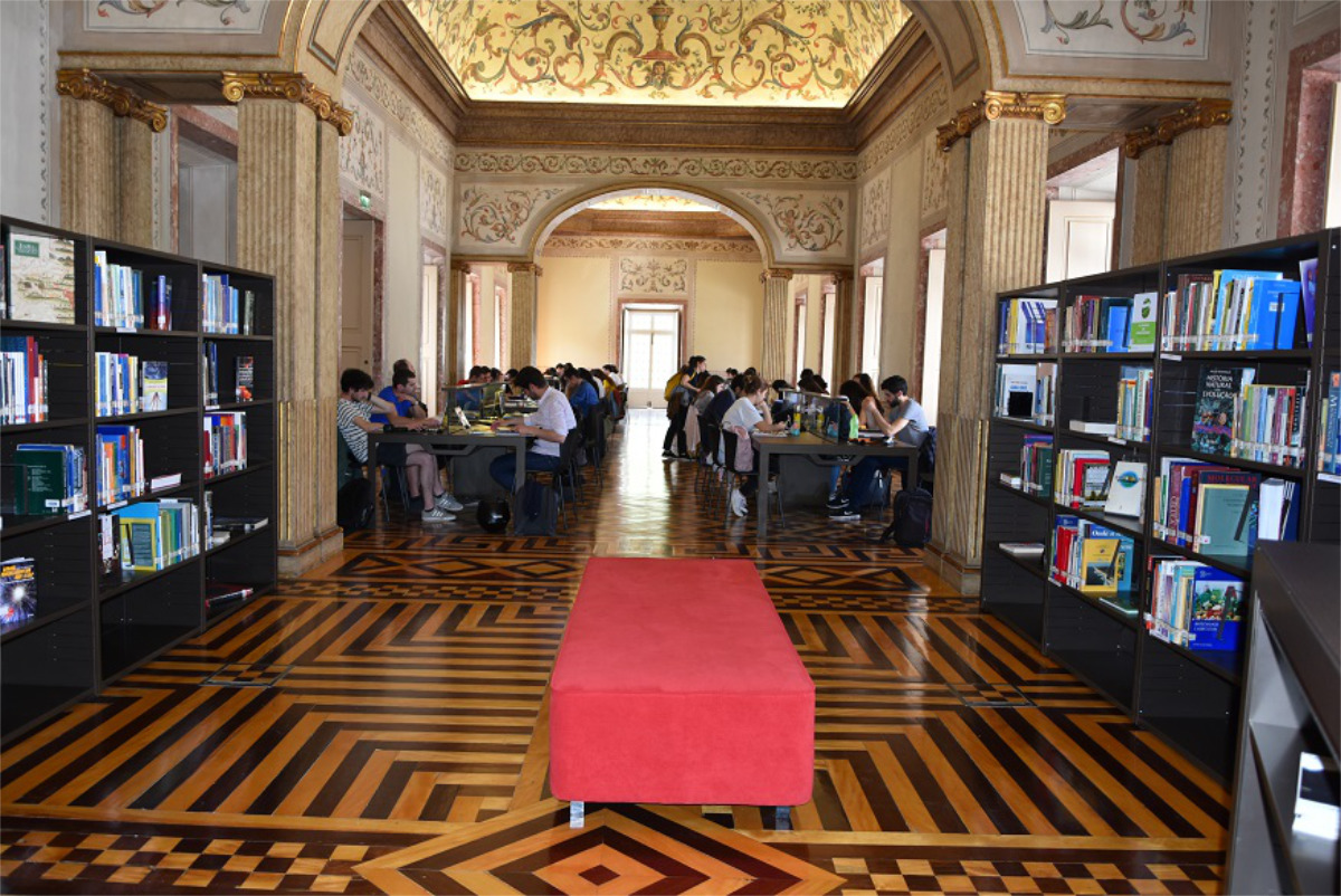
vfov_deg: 48.0
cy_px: 448
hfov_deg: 67.3
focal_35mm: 27
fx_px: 1006
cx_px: 670
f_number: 3.5
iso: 450
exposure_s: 1/60
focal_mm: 18
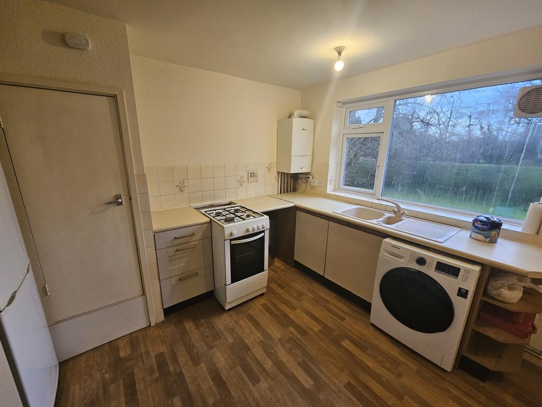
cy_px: 204
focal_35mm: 13
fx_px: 204
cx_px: 271
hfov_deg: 106.2
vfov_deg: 89.9
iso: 200
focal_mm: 2.2
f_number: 2.2
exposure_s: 1/50
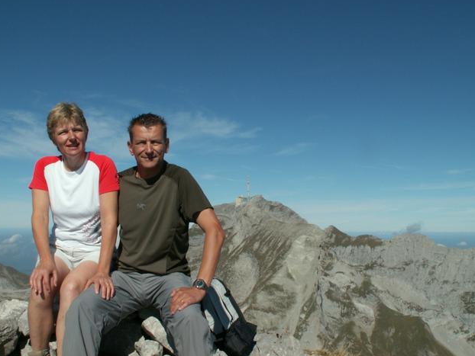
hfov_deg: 51.3
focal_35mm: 36
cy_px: 175
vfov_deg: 39.7
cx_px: 239
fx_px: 494
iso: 50
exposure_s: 1/400
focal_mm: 5.86
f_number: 8
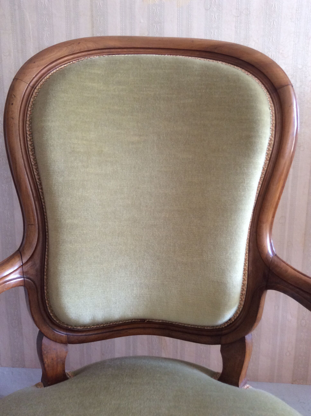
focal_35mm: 32
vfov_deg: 56.9
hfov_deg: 44.1
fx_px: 384
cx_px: 156
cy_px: 208
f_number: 2.4
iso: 80
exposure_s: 1/25
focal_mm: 3.3
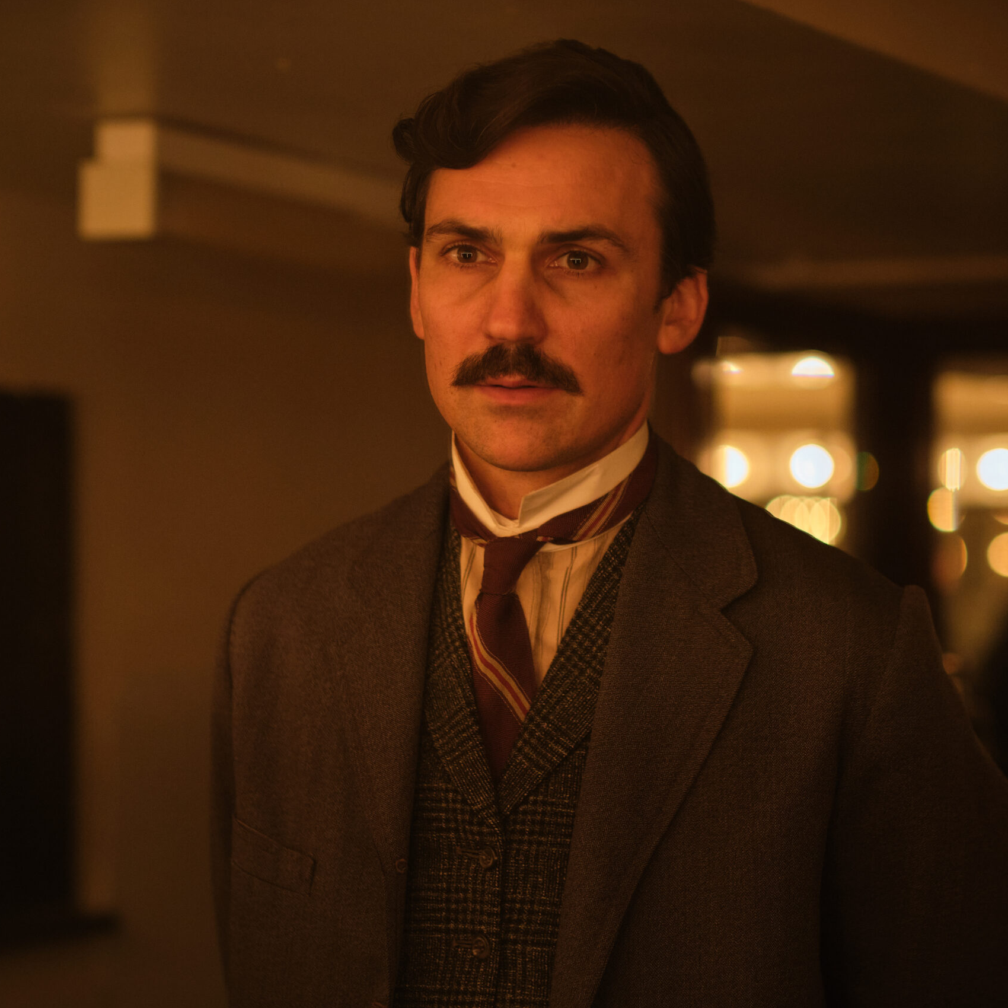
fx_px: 3163
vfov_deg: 18.1
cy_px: 504
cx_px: 523
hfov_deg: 18.1
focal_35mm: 96
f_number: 1.6
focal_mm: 50
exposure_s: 1/125
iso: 1600
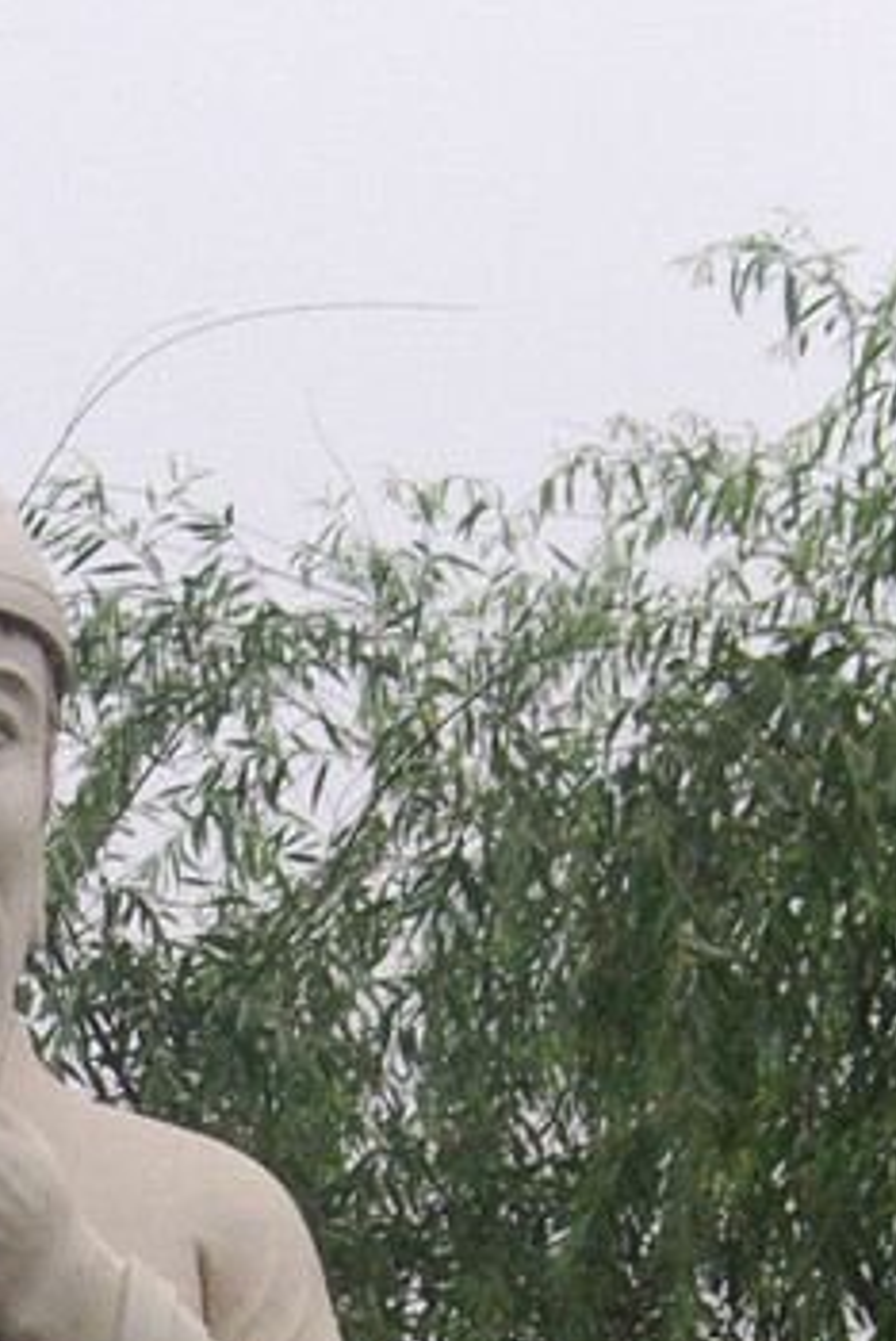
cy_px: 1920
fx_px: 9202
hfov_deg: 5.5
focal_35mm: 247
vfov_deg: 8.2
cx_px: -281
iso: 800
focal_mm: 47.5
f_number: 8
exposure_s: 1/4000
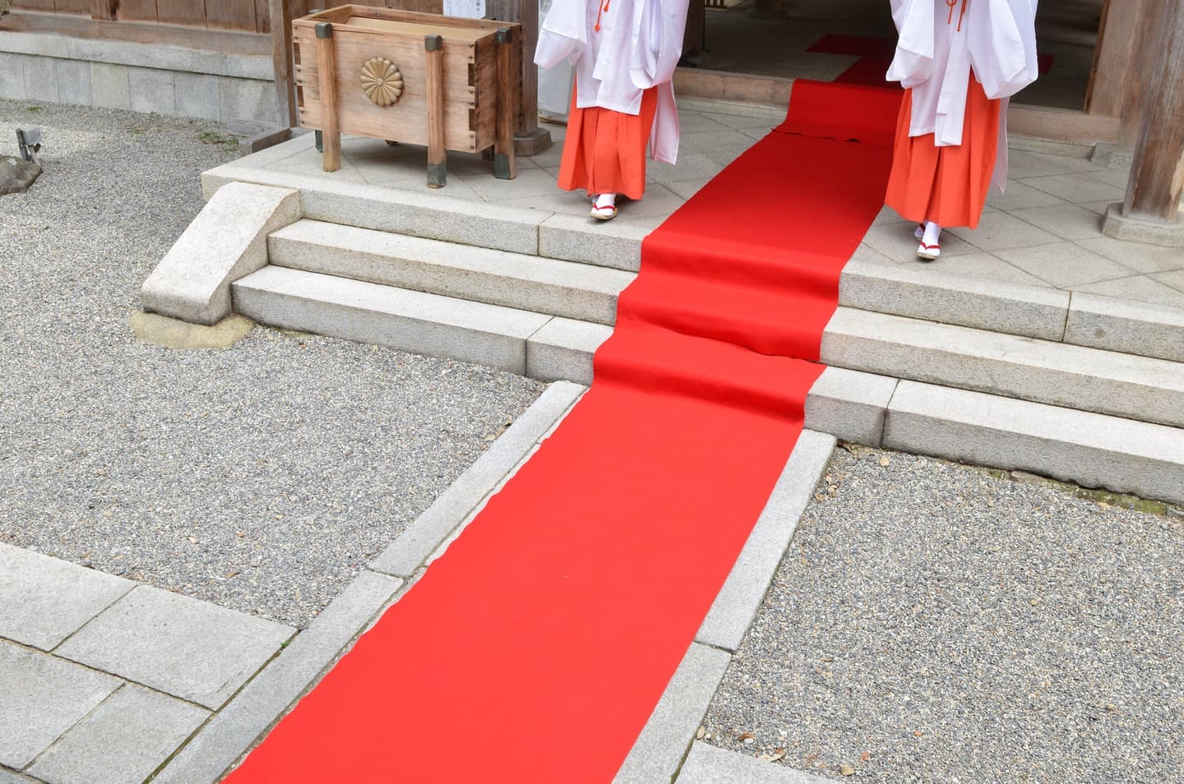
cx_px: 592
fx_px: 1182
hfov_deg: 53.2
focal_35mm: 36
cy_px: 392
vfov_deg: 36.7
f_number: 5.6
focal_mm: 24
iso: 800
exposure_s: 1/800
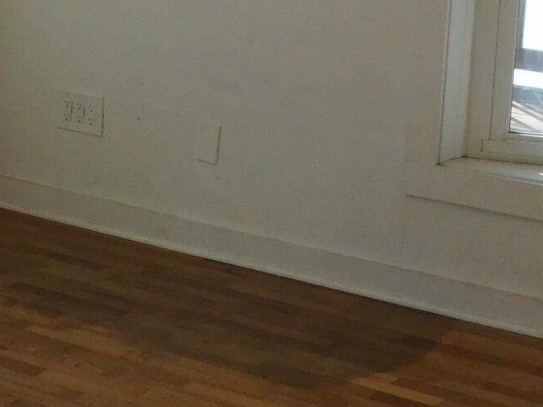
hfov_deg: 18.6
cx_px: 164
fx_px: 1647
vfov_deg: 13.8
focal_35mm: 105
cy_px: -46
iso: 125
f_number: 3
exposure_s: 1/320
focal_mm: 4
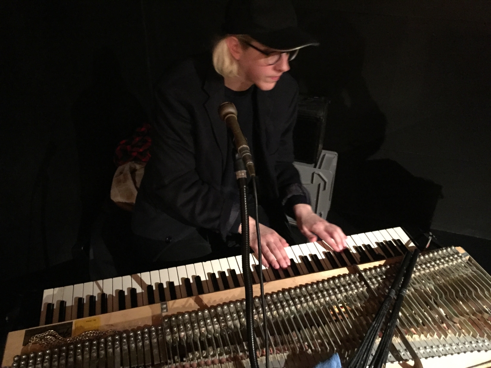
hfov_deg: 61.7
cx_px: 246
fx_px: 411
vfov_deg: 48.2
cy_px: 184
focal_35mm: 29
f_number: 2.2
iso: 800
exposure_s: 1/17
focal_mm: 4.15
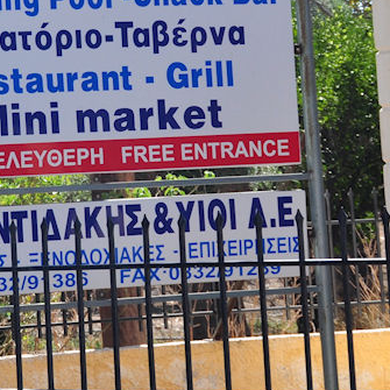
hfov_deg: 7.3
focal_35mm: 237
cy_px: -33
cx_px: -94
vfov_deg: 7.3
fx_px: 3021
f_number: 9
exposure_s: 1/400
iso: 200
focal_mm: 52
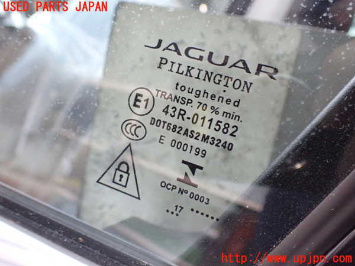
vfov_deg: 46.8
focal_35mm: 30
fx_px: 308
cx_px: 178
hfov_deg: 60.0
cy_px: 133
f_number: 2.3
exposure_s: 1/60
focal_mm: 5.4
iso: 800
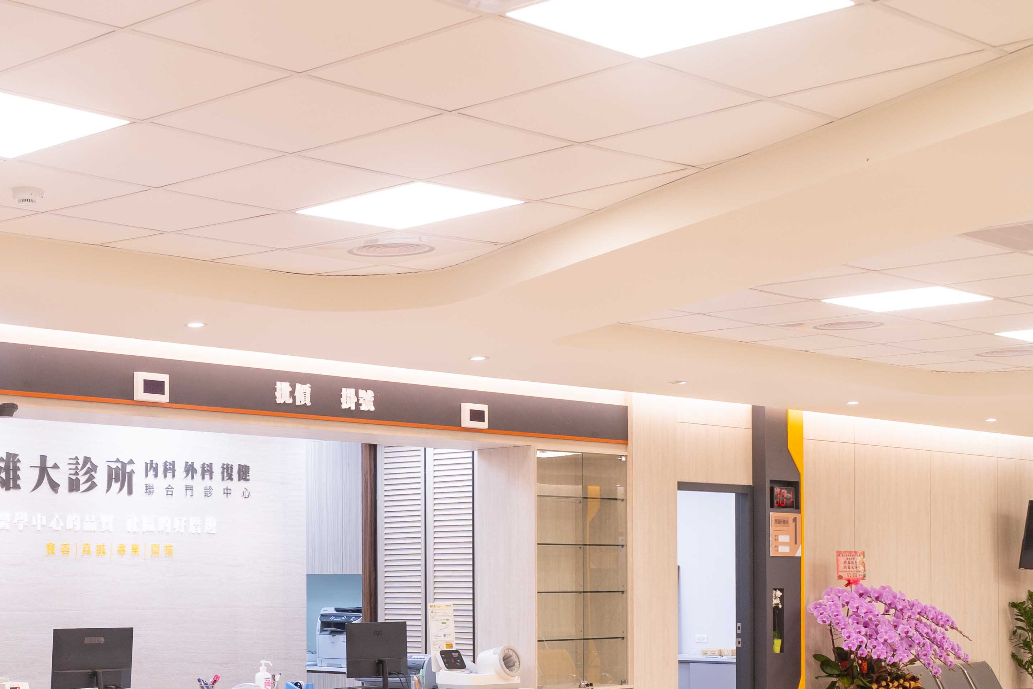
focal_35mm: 61
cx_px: 59
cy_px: 562
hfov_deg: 31.0
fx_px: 1750
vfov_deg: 21.9
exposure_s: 1/13
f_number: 9
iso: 200
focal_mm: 30
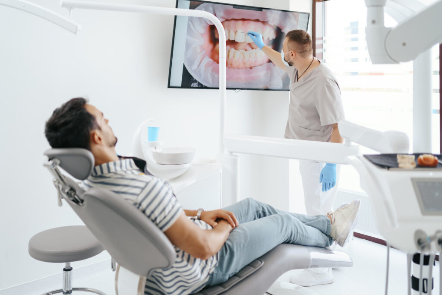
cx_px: 221
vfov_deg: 37.9
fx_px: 430
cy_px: 148
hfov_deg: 54.4
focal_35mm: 35
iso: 100
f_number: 2
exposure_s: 1/125
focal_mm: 35
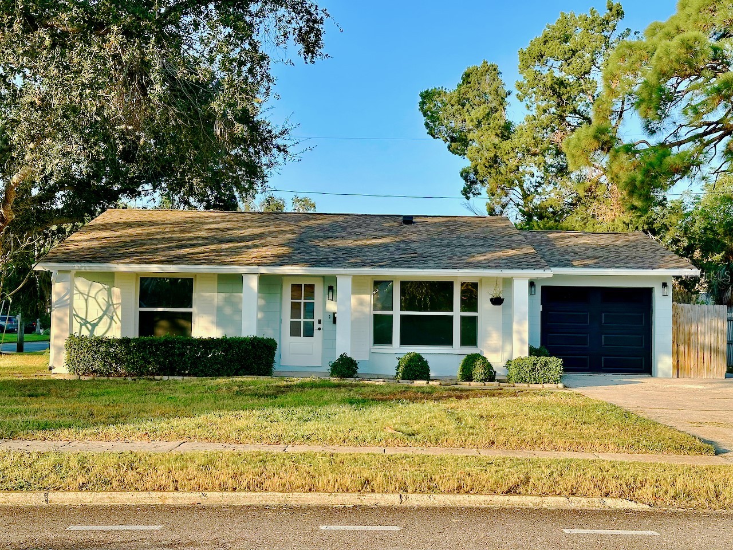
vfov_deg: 30.3
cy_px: 275
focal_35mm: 48
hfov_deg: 39.7
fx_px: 1016
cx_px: 366
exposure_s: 1/1272
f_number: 1.78
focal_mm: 6.86
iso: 64
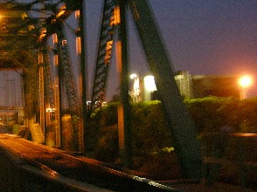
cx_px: 26
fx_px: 519
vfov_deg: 21.0
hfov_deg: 26.8
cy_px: 97
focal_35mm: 70
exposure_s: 1/1.7
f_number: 2.8
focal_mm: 8.9
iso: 200
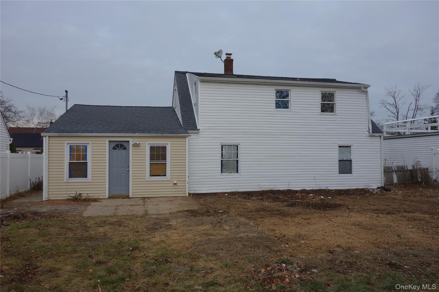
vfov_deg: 46.4
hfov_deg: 65.5
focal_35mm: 28
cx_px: 220
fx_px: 341
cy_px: 146
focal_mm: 10.4
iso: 125
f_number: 5.6
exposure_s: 1/320
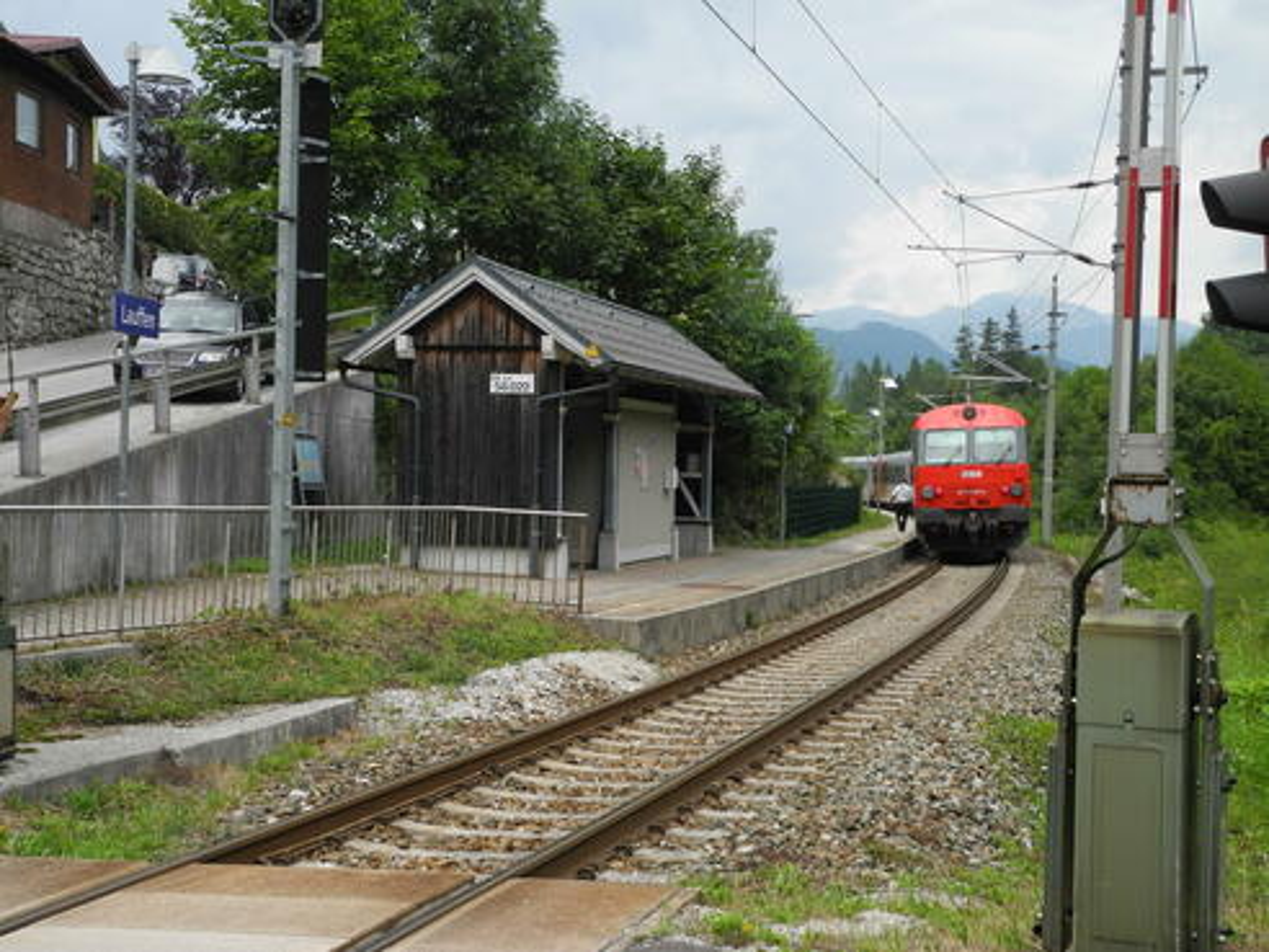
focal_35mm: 55
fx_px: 2016
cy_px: 476
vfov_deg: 26.6
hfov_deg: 34.9
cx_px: 634
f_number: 3.5
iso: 100
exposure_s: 1/400
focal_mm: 11.8
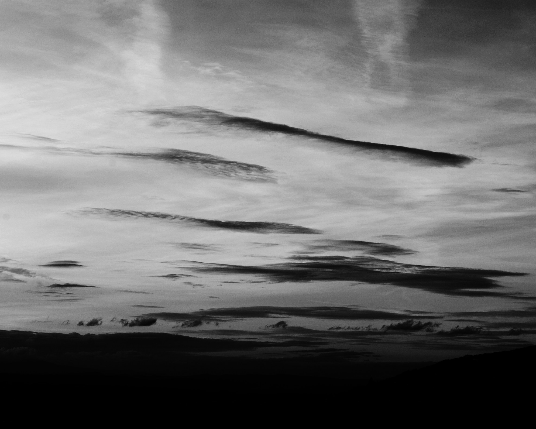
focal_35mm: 94
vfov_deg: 16.4
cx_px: 236
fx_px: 1485
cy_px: 214
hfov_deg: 20.5
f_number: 9
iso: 100
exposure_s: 1/100
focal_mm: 55
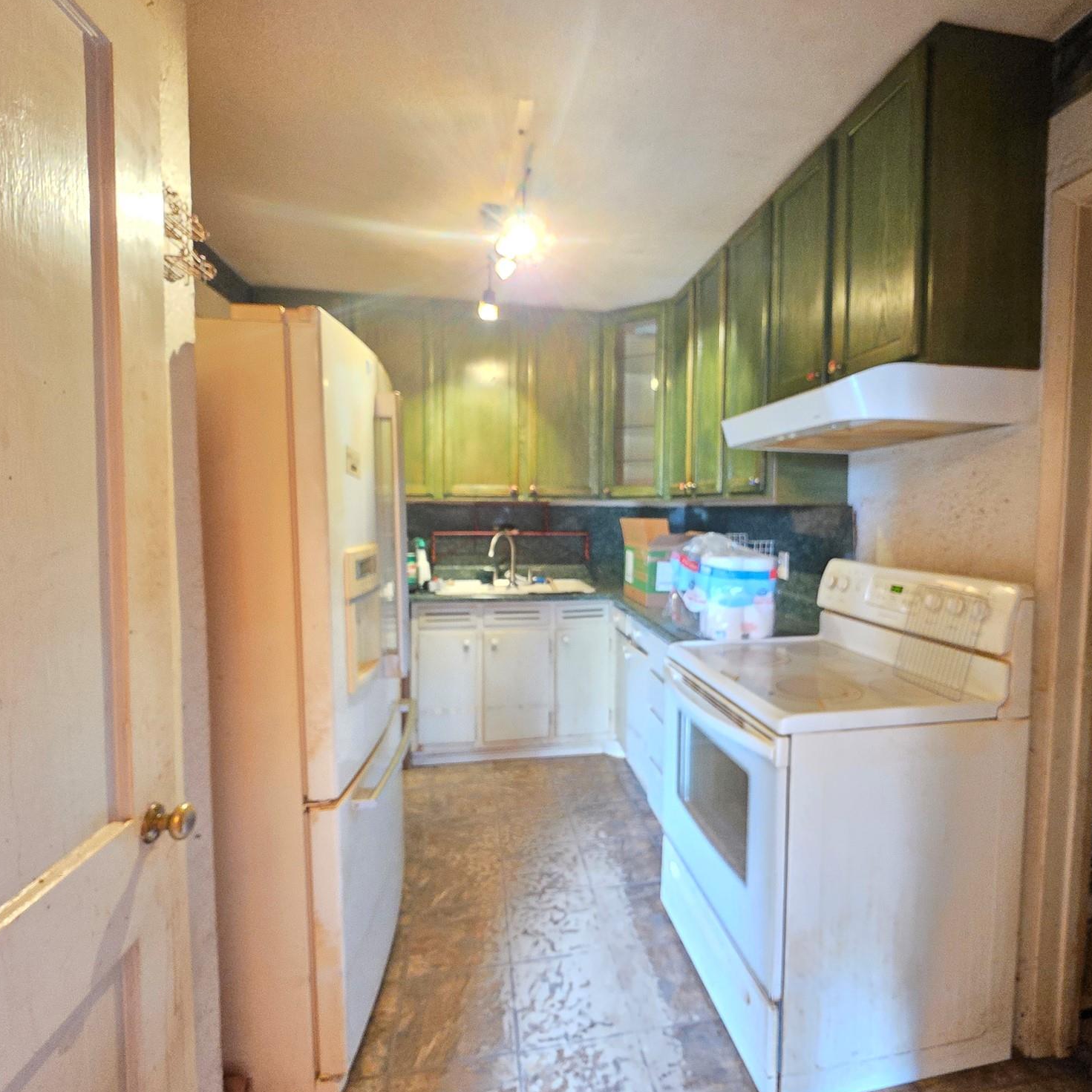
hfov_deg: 87.2
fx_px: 571
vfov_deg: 87.4
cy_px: 549
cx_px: 601
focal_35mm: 16
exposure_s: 1/24
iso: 1000
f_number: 1.9
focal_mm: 2.2
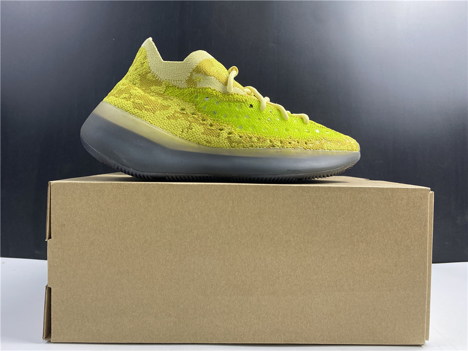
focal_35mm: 26
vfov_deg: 53.1
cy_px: 176
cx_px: 234
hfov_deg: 67.3
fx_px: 352
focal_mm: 4.25
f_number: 1.8
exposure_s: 1/100
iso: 100
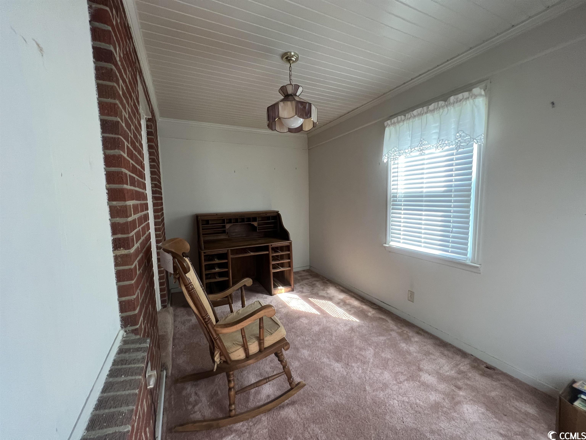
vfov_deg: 89.9
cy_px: 220
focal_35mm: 13
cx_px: 293
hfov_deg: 106.2
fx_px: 220
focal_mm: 1.57
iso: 250
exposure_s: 1/60
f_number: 1.8
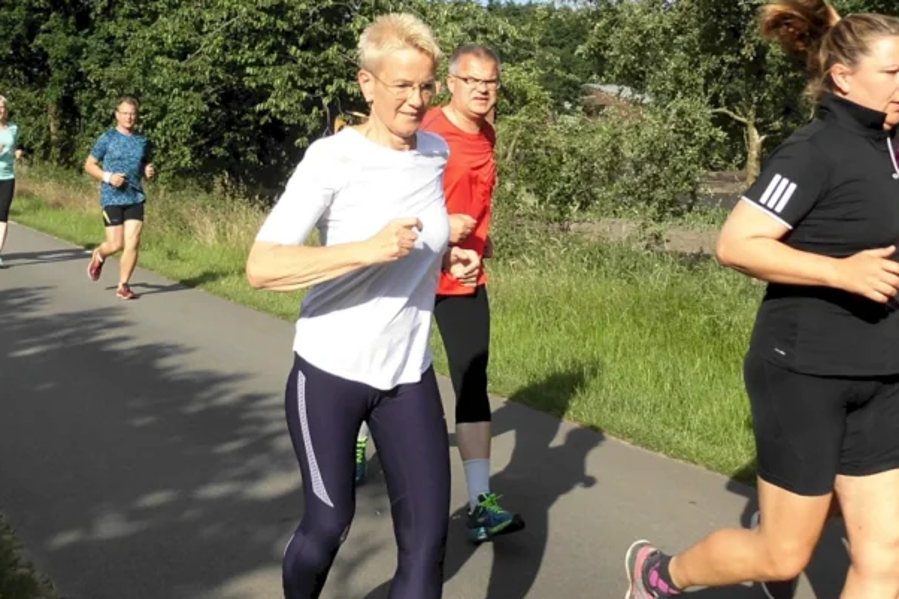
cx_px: 399
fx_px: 1148
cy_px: 214
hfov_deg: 42.7
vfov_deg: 29.1
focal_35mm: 46
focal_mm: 4.6
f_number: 3.2
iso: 64
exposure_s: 1/500
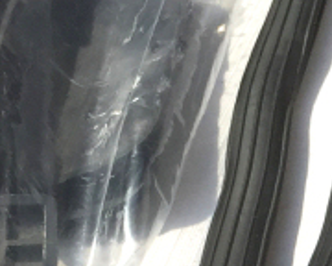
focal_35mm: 157
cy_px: 515
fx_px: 1543
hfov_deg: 11.7
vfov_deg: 9.3
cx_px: 515
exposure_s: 1/3968
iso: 32
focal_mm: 4.15
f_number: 2.2
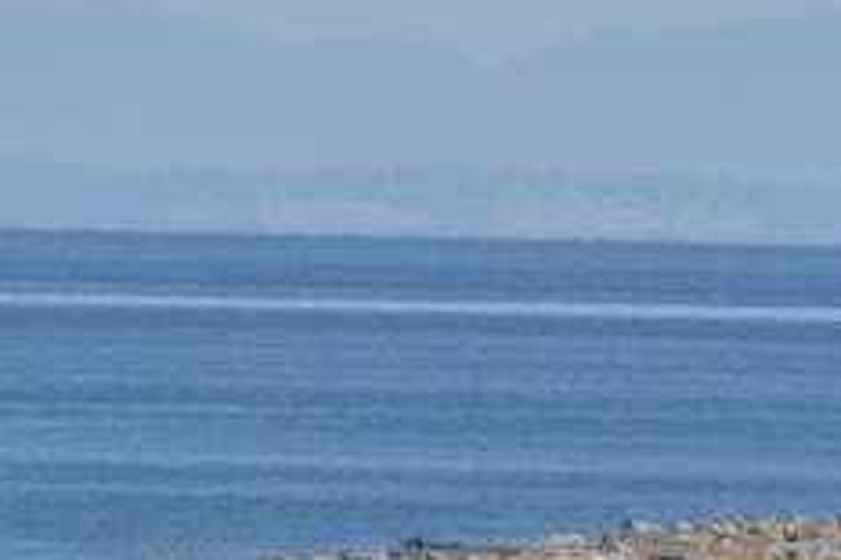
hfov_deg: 1.3
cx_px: 718
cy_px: 376
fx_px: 38541
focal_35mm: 1651
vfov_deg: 0.8
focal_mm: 300
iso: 100
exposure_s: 1/640
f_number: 6.3
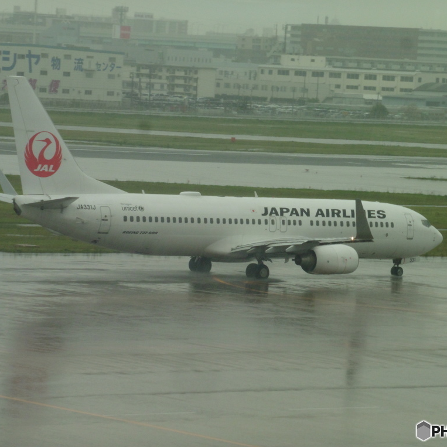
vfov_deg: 7.4
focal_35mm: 236
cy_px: 223
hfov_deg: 7.4
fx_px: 3448
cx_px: 219
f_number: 5.5
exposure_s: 1/100
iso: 200
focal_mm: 35.6
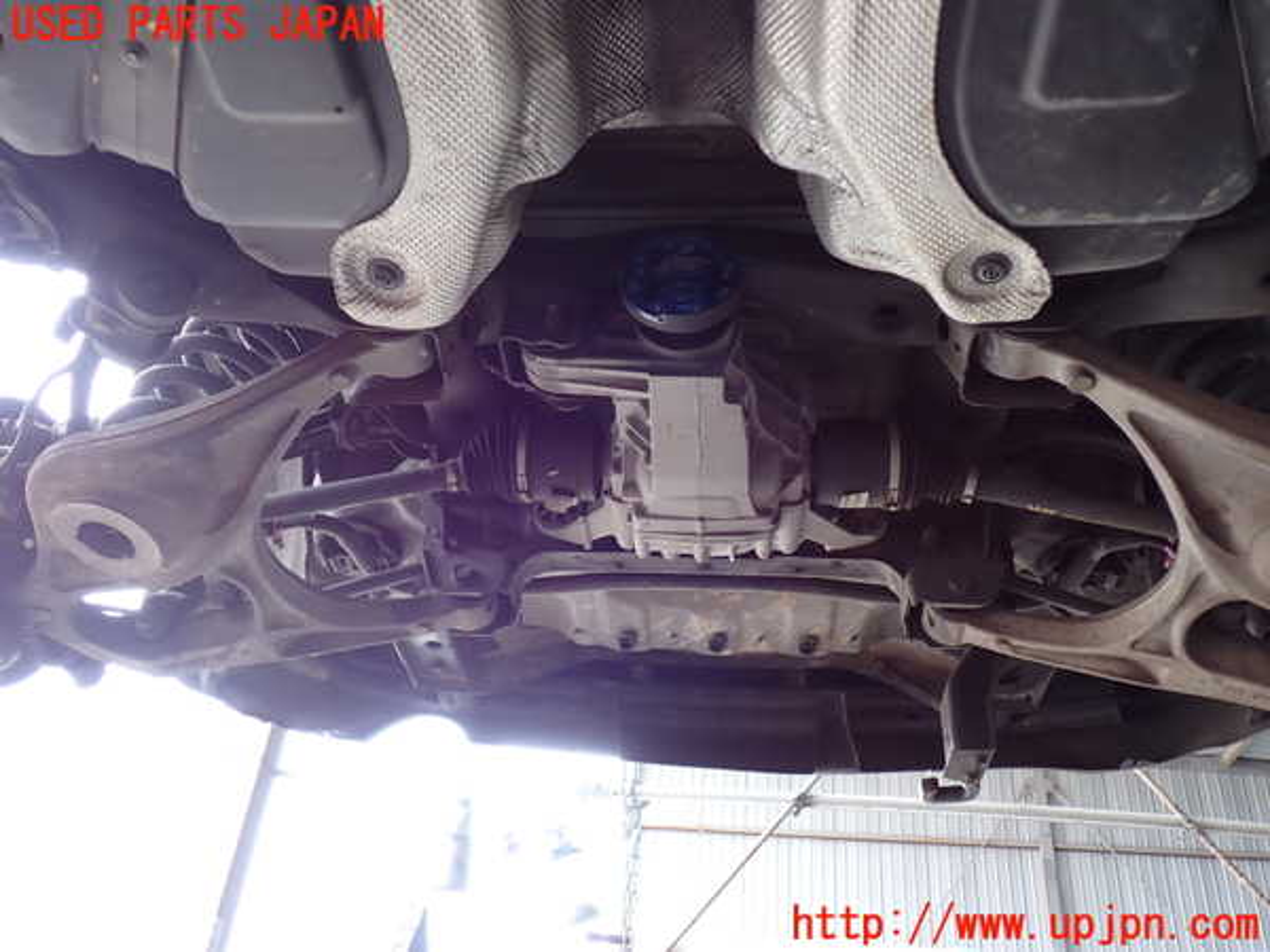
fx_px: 1101
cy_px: 476
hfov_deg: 60.0
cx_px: 635
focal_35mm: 30
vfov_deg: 46.8
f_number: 2.3
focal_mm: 5.4
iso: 100
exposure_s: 1/60
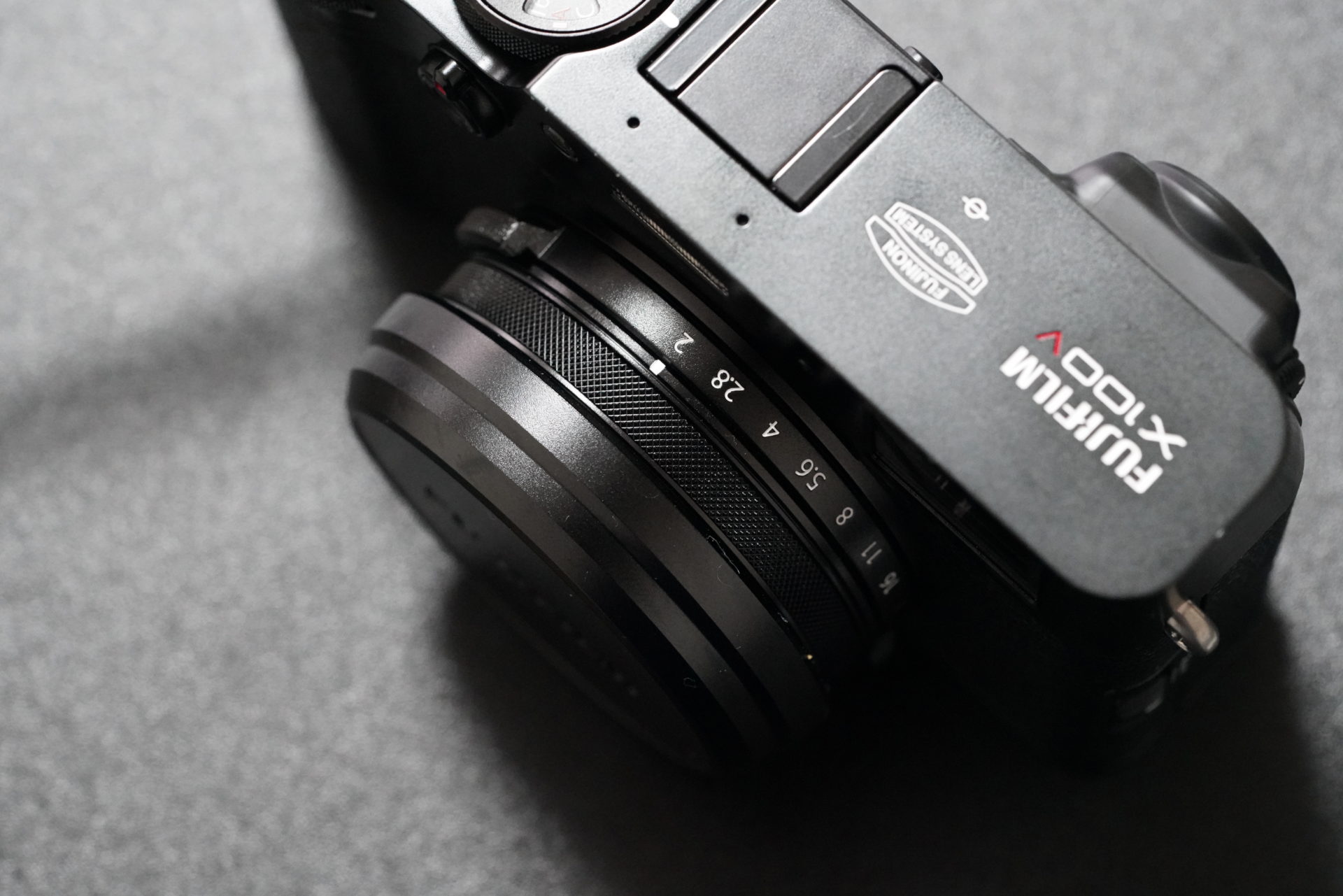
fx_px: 3358
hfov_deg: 22.6
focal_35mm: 90
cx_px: 672
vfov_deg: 15.2
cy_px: 448
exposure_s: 1/80
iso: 10000
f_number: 6.3
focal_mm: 90
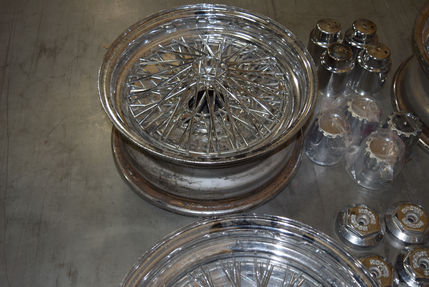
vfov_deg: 29.0
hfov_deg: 42.3
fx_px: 555
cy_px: 144
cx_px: 214
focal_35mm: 46
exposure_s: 1/40
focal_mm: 31
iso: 400
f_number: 4.2
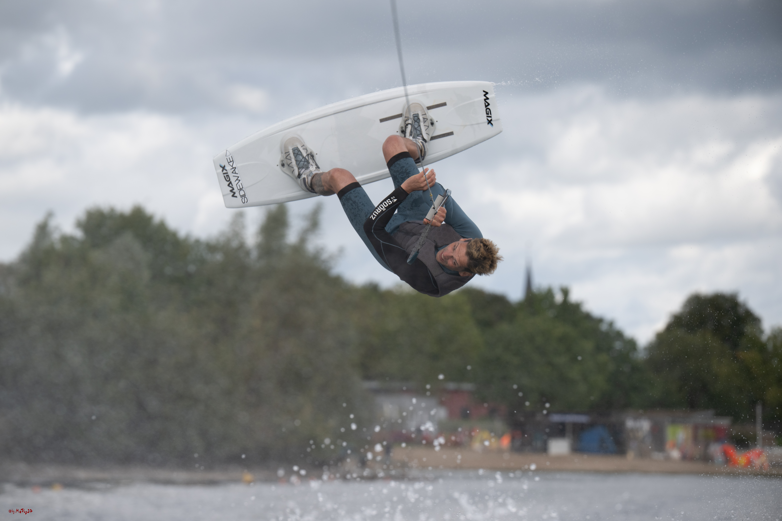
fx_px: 4344
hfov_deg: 10.3
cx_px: 391
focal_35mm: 200
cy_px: 260
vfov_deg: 6.9
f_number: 5
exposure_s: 1/2000
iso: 320
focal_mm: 200
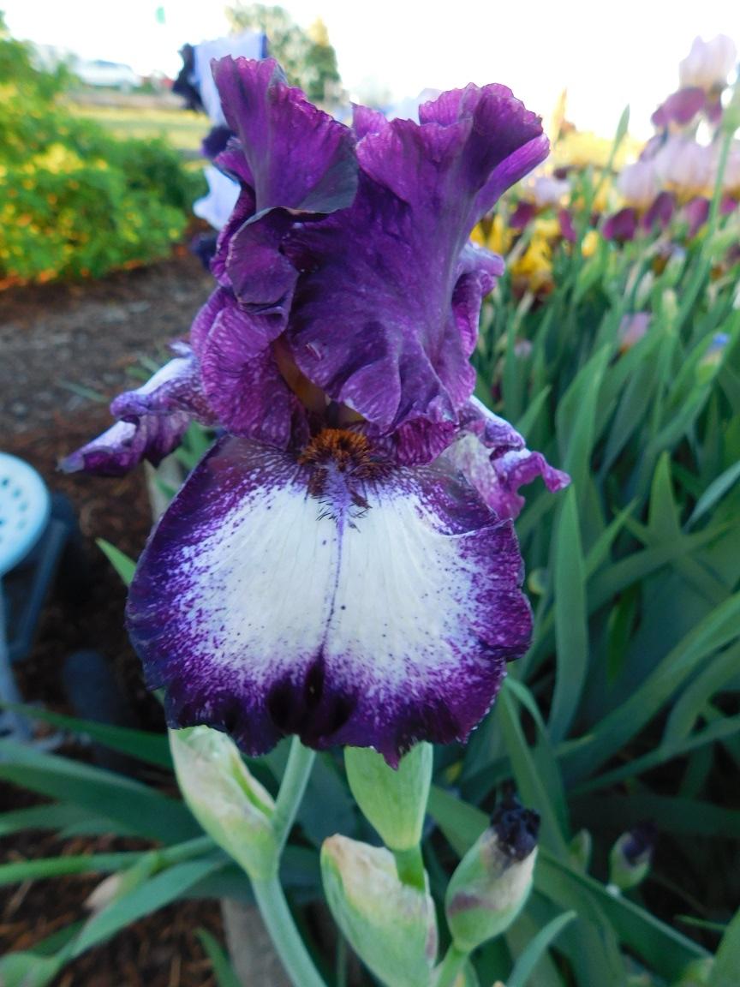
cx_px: 370
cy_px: 494
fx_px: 656
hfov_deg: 58.9
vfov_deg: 73.9
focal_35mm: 23
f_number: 3
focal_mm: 4
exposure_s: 1/60
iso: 125
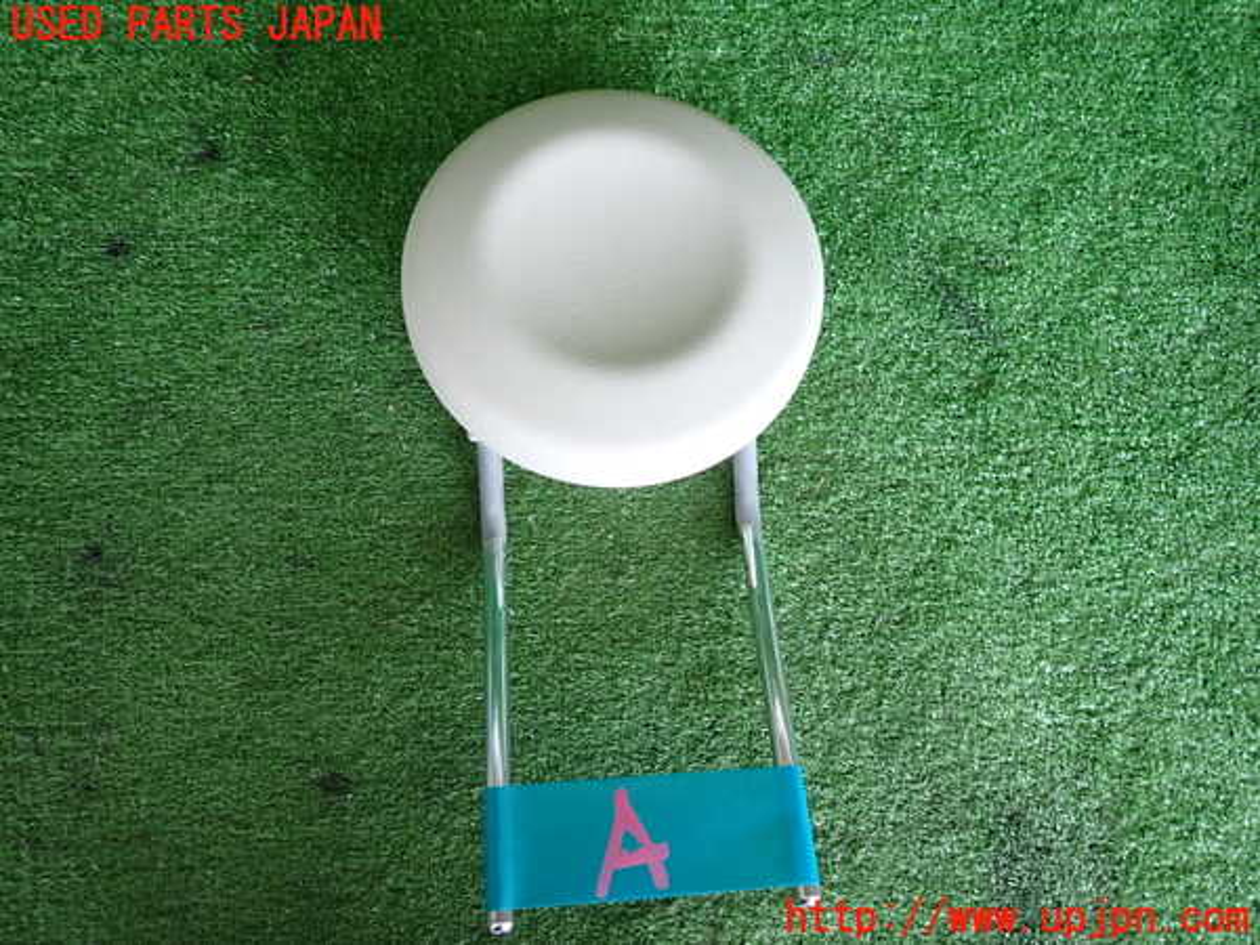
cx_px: 630
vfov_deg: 54.9
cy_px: 472
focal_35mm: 25
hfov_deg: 69.4
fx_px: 910
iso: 200
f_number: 2
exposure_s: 1/125
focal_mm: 4.5
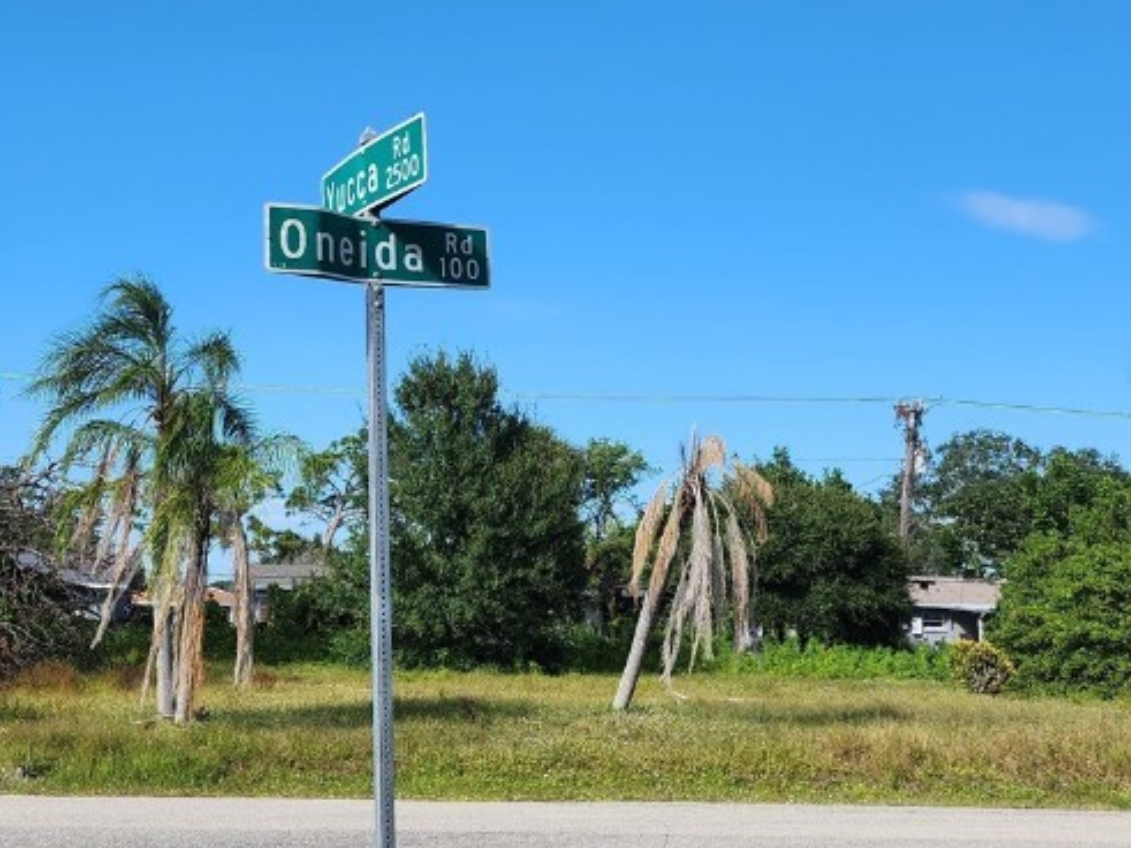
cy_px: 362
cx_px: 470
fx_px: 1568
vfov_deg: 30.2
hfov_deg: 39.5
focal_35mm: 48
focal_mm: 6.4
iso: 12
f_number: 1.8
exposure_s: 1/939
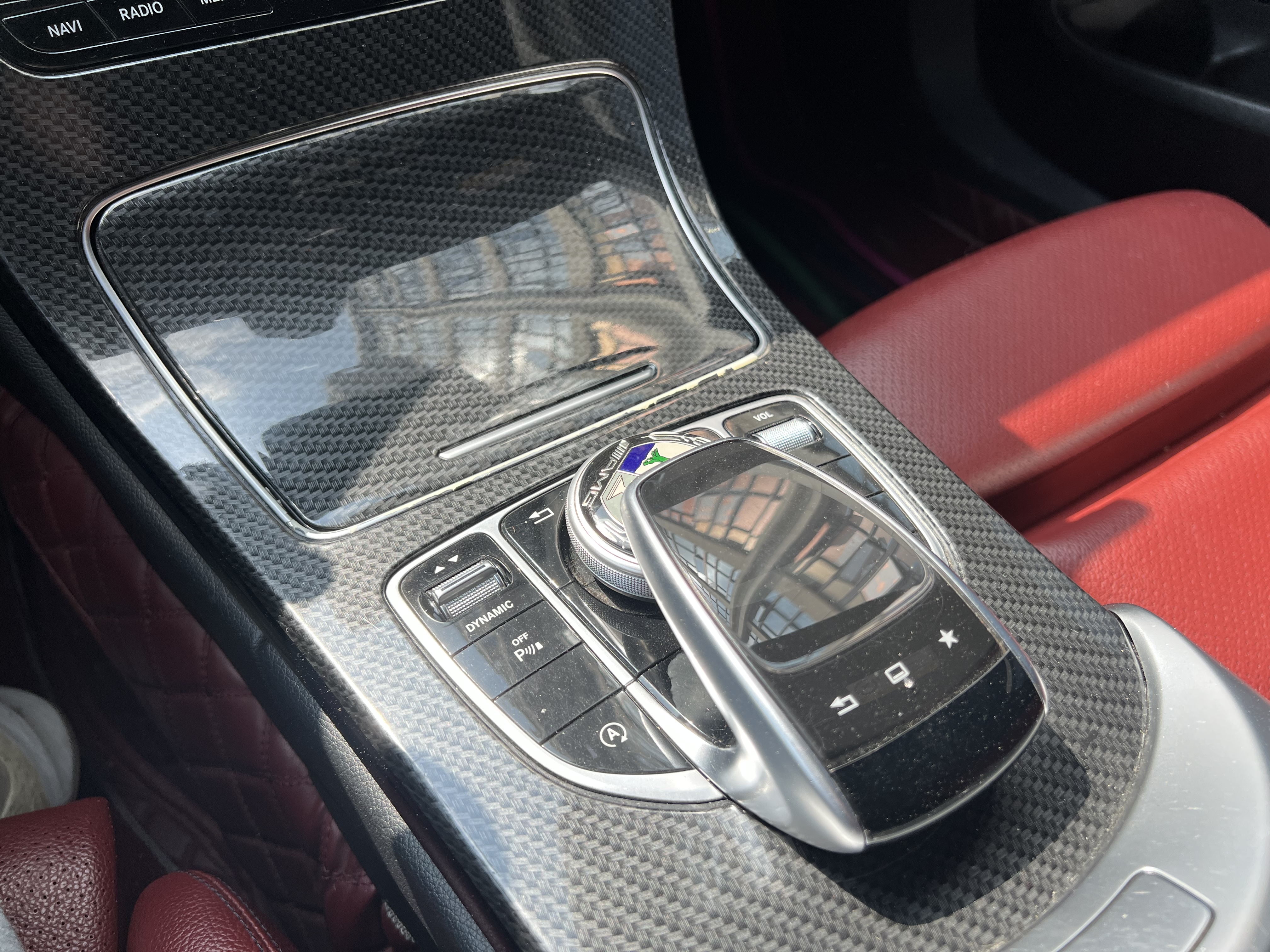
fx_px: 954
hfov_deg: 67.3
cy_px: 476
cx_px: 635
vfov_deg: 53.1
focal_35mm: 26
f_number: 1.5
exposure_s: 1/639
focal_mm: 5.7
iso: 50
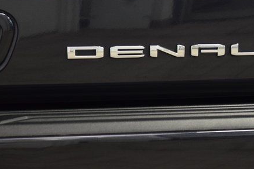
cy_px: 51
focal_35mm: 155
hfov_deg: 13.2
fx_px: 1093
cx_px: 176
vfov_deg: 8.8
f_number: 5.6
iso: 1600
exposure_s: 1/30
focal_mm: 70
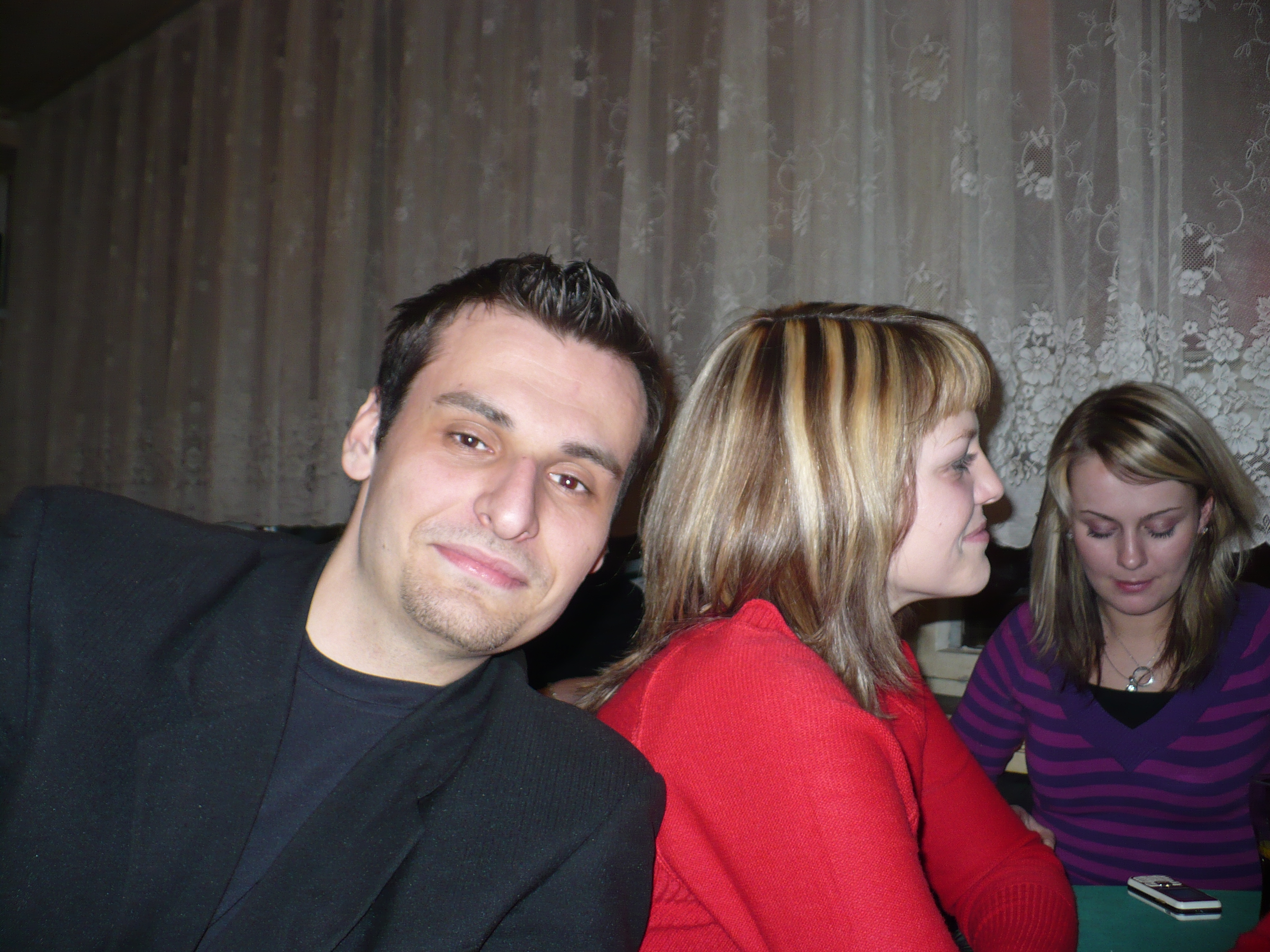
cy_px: 476
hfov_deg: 50.1
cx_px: 635
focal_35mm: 37
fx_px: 1357
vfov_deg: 38.7
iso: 100
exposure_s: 1/30
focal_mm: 6.1
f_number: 2.8
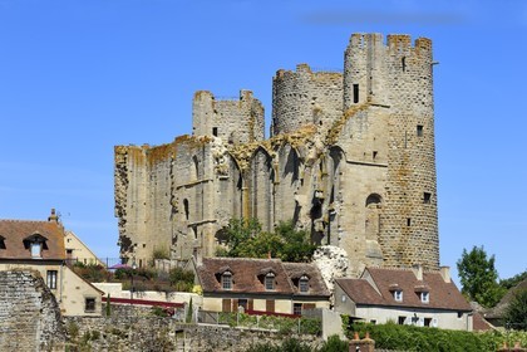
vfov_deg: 11.4
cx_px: 264
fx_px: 1757
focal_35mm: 120
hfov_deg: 17.1
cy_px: 176
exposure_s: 1/250
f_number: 13
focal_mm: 120
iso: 200
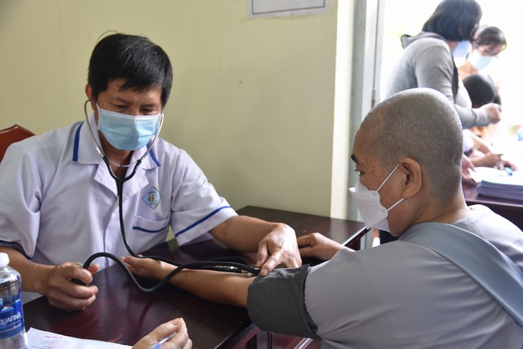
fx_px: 509
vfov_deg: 37.9
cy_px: 174
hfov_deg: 54.4
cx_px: 262
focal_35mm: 35
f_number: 4
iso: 400
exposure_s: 1/60
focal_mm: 35
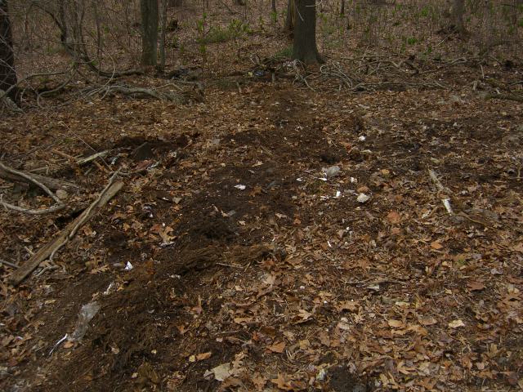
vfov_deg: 37.7
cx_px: 262
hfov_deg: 49.0
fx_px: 574
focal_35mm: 38
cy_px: 196
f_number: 2.8
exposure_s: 1/200
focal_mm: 7.9
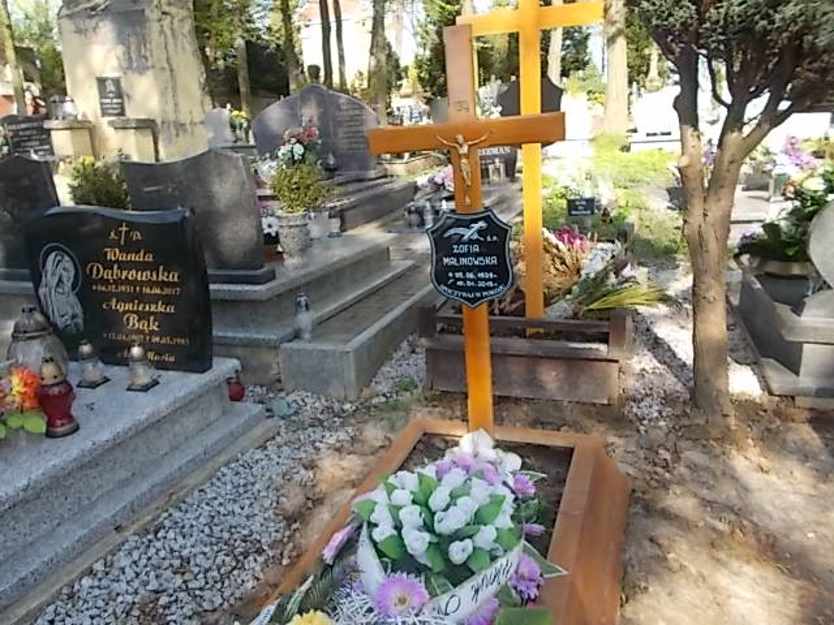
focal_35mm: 26
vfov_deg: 53.1
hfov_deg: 67.3
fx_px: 626
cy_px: 312
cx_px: 417
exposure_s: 1/125
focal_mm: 4.6
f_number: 3.2
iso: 80
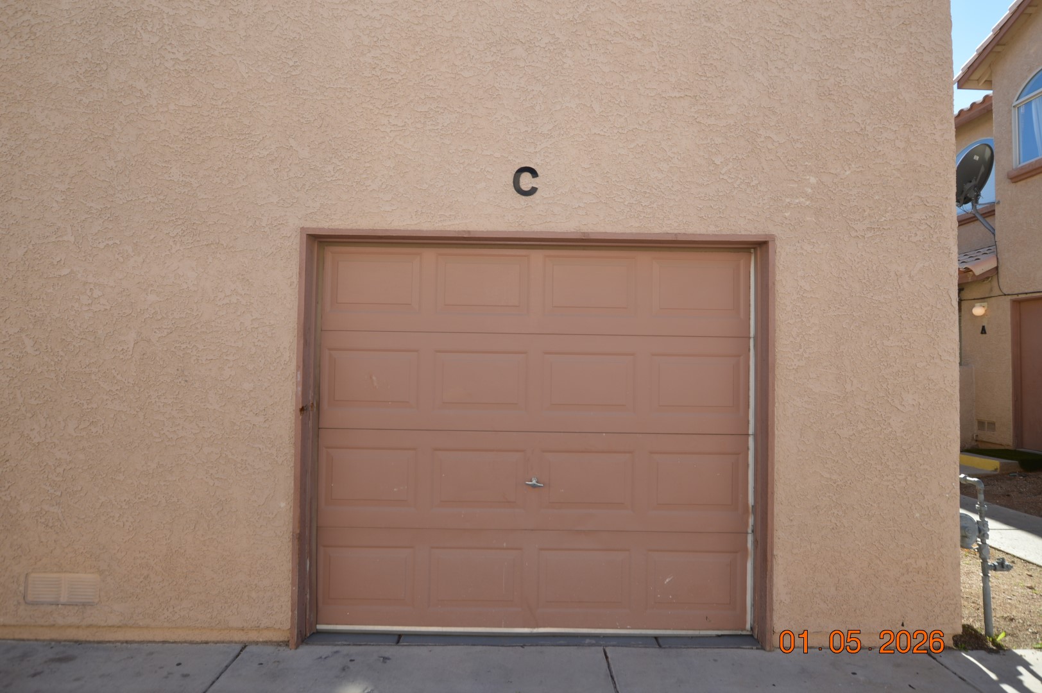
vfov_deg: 59.4
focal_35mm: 21
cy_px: 346
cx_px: 521
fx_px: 607
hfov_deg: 81.2
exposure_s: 1/160
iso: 100
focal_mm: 14
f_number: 6.3
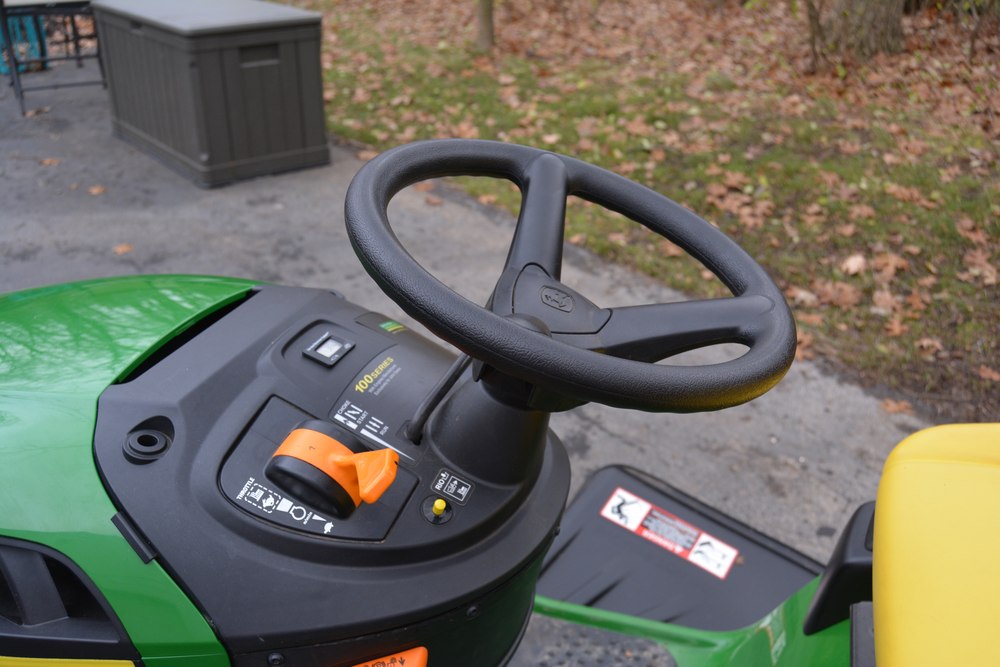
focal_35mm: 33
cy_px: 334
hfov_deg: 57.2
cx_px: 500
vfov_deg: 40.0
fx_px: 917
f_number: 4.5
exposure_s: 1/80
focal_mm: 22
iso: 400
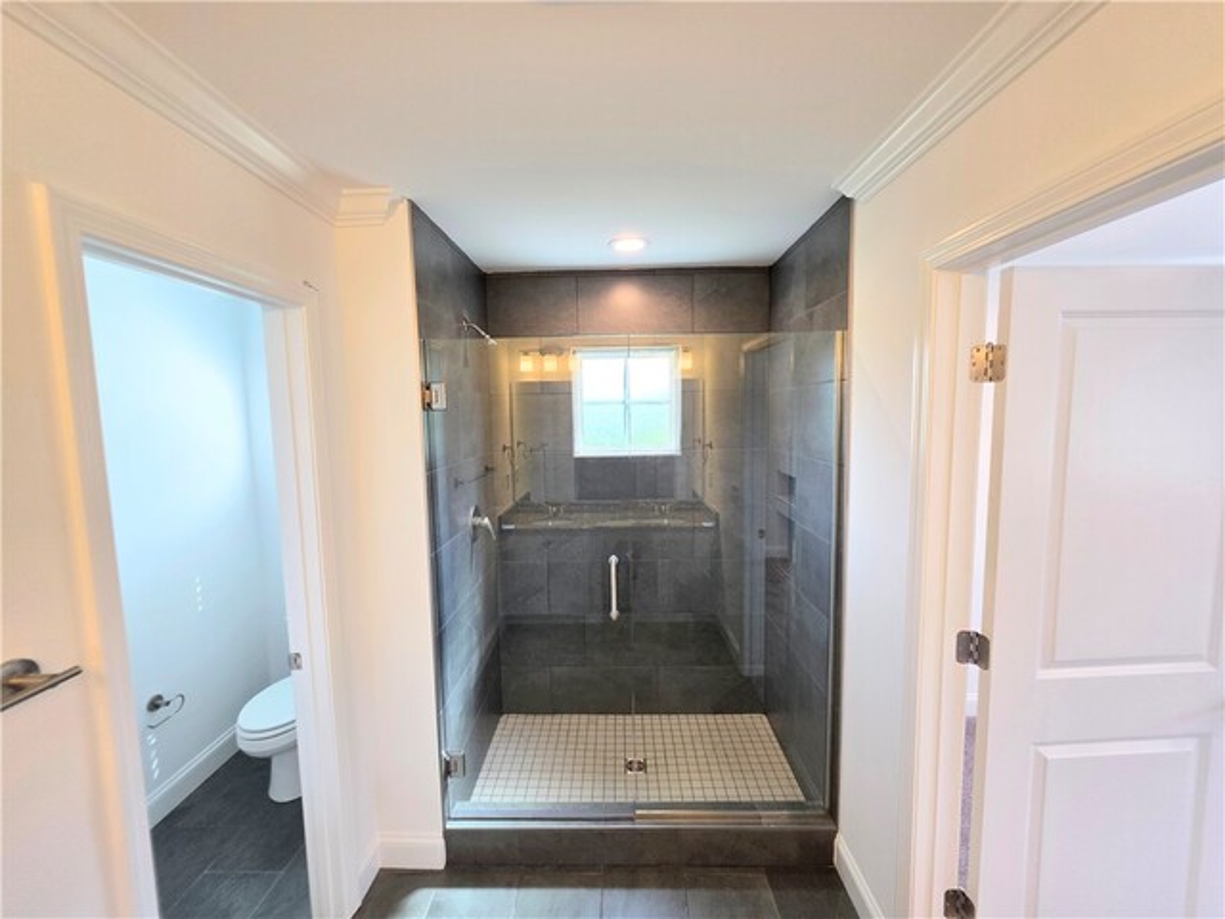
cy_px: 460
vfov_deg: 89.9
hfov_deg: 106.2
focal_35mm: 13
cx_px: 612
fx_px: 460
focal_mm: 2.2
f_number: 1.9
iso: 64
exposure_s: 1/120
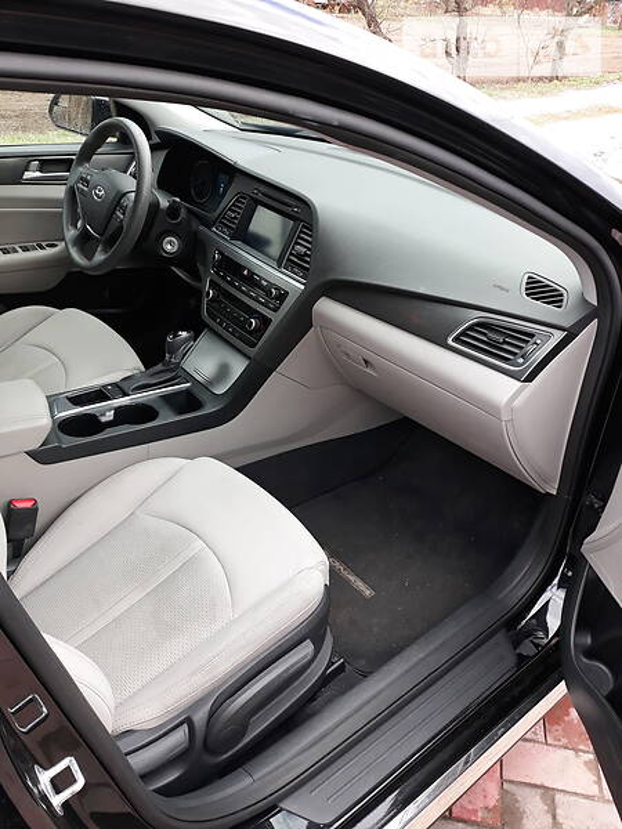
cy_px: 414
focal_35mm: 27
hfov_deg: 51.4
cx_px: 311
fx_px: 647
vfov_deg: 65.3
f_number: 1.7
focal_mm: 3.7
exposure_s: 1/116
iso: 40
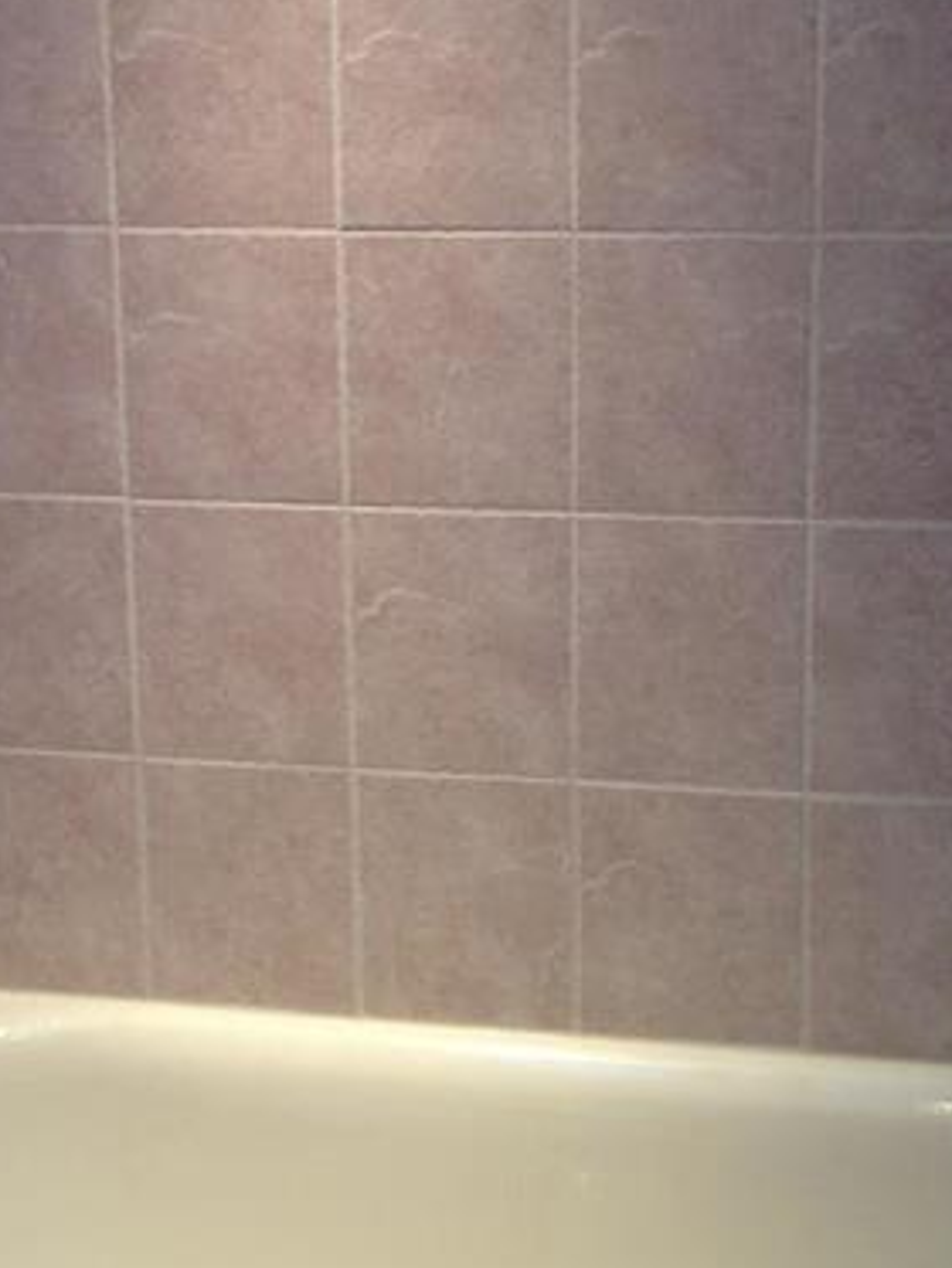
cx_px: 282
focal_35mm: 68
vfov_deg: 28.1
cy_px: 303
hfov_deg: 21.5
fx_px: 2492
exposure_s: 1/20
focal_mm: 4.12
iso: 80
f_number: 2.4
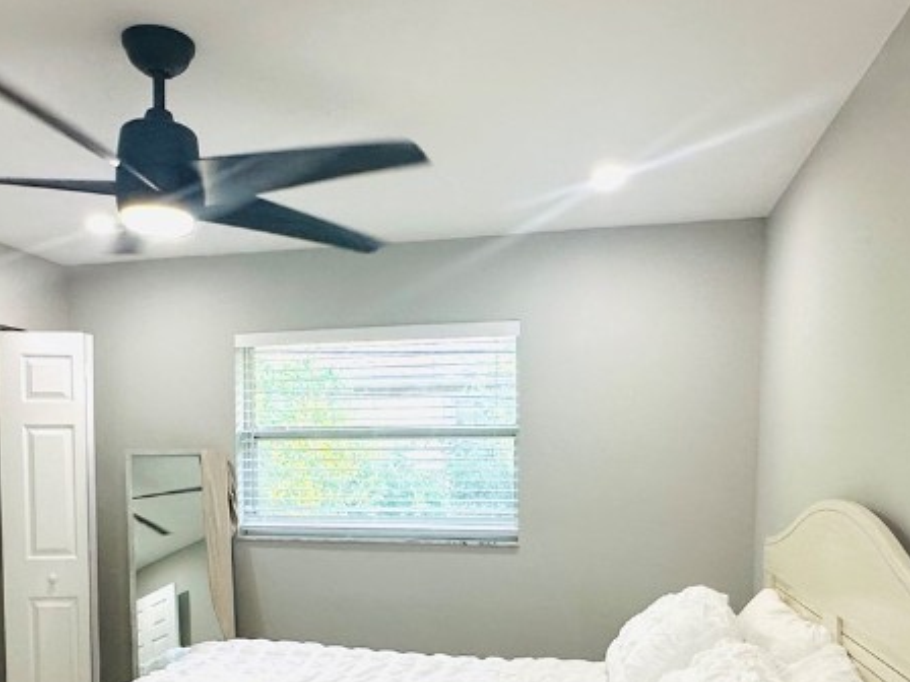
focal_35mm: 32
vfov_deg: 42.7
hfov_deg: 56.4
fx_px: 841
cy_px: 518
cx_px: 370
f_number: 2.2
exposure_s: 1/120
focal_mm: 2.22
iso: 250
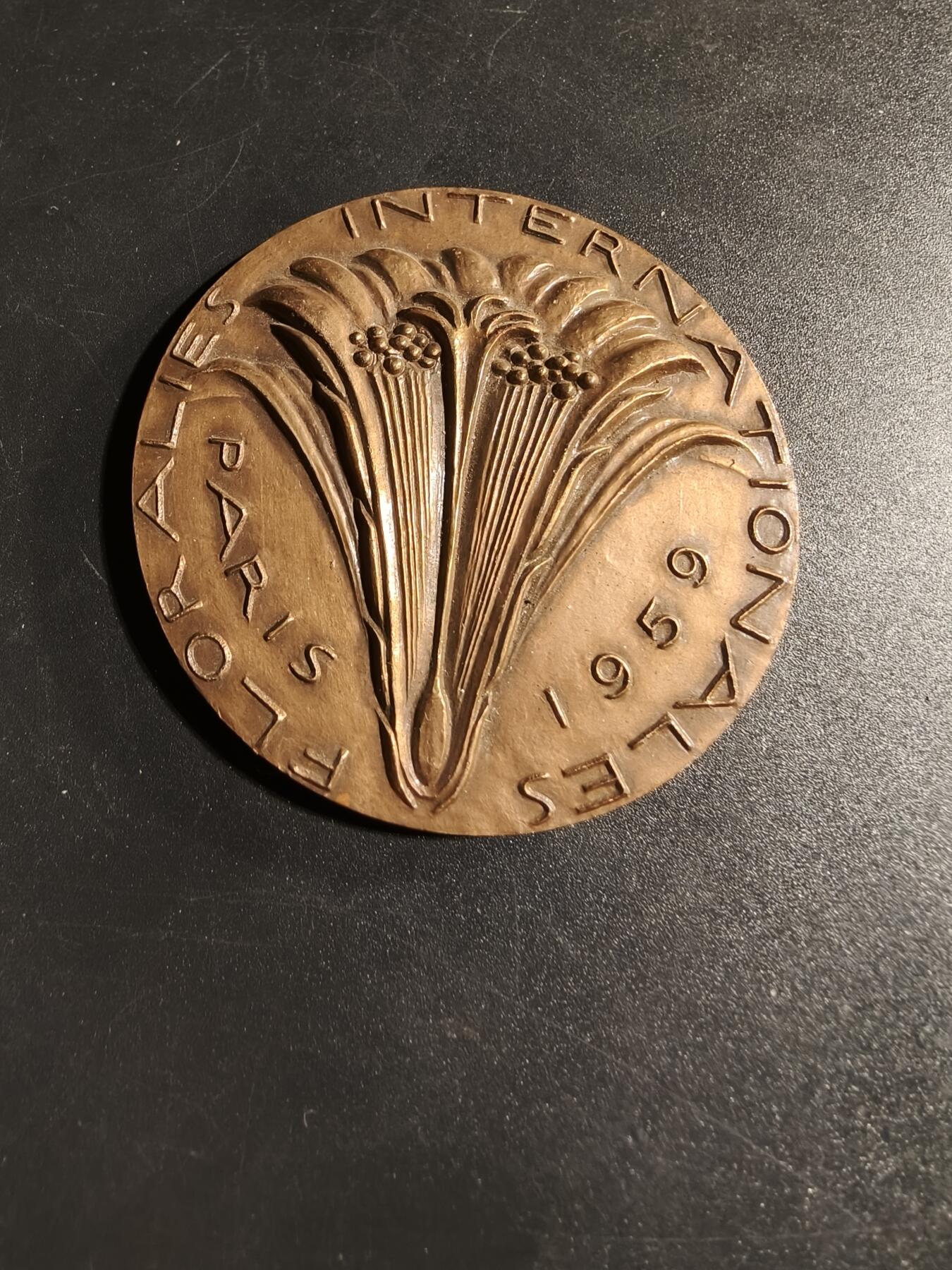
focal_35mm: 23
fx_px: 843
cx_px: 476
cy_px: 635
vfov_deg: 73.9
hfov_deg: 58.9
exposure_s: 1/100
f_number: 2
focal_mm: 2.32
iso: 125
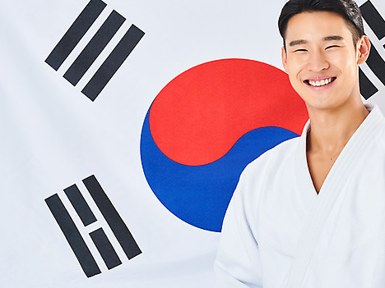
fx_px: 2736
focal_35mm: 246
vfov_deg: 6.0
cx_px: 231
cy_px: 129
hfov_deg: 8.0
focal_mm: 200
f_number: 11
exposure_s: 1/125
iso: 100
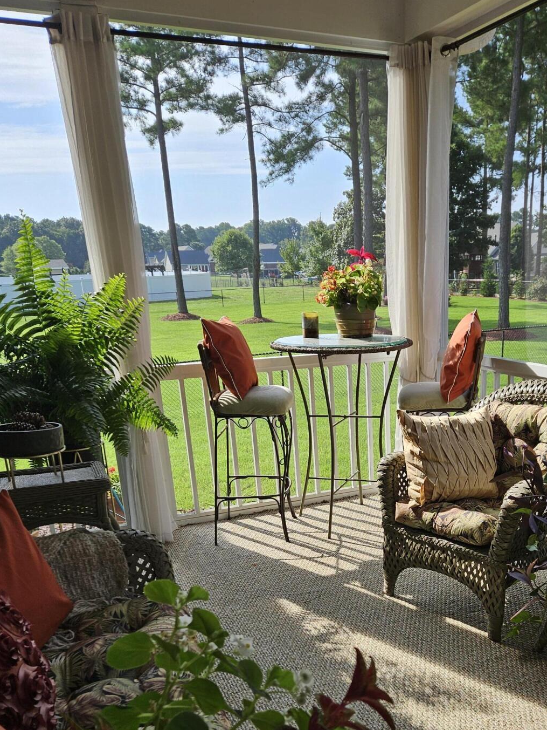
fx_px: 716
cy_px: 527
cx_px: 377
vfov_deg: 52.1
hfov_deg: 41.1
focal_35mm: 34
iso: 25
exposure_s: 1/519
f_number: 1.8
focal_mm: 5.4
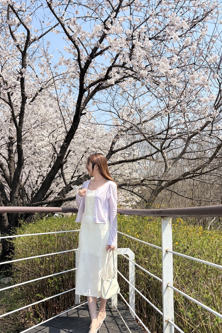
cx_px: 101
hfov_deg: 46.4
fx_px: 259
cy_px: 172
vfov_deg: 65.5
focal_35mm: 28
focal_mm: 5.96
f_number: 1.6
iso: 50
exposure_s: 1/3623
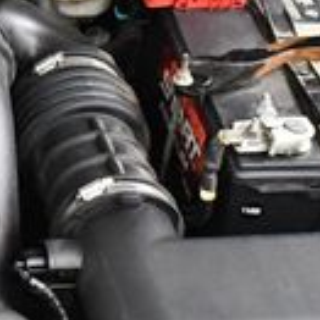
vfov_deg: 11.6
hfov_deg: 11.0
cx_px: -237
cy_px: 110
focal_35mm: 150
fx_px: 1569
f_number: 3.5
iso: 3200
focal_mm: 18
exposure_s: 1/100
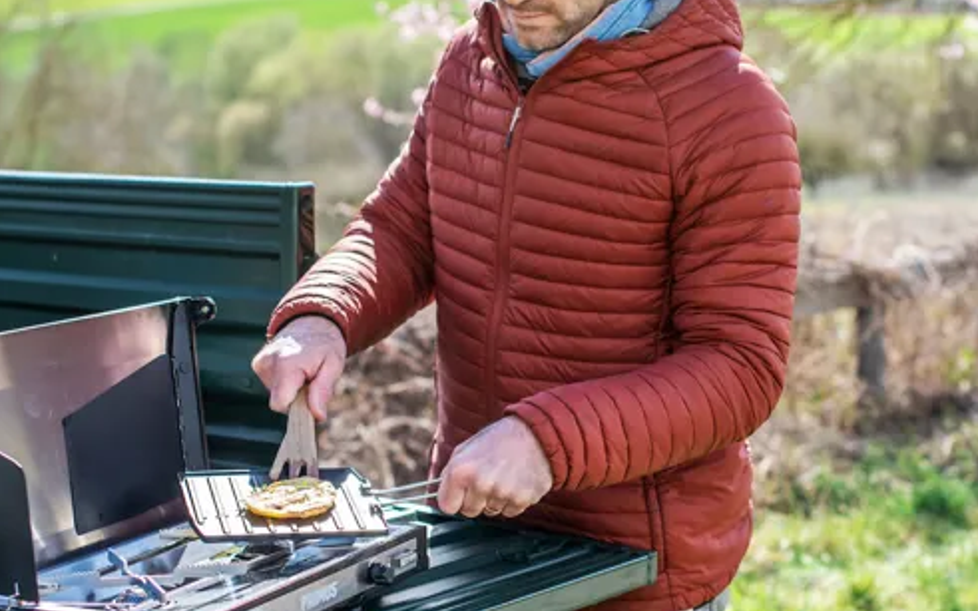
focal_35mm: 83
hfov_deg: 24.9
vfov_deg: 15.7
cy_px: 311
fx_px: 2213
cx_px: 613
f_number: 3.5
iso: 400
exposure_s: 1/2000
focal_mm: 50
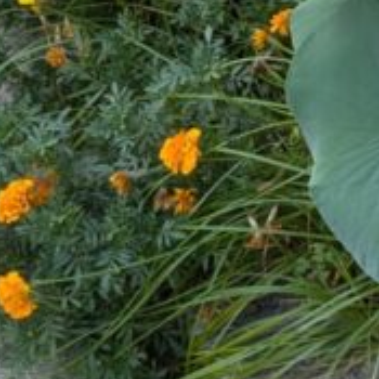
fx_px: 1598
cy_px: -2
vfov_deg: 13.3
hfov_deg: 12.3
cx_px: 698
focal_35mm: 129
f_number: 1.89
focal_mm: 5.43
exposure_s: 1/50
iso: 49
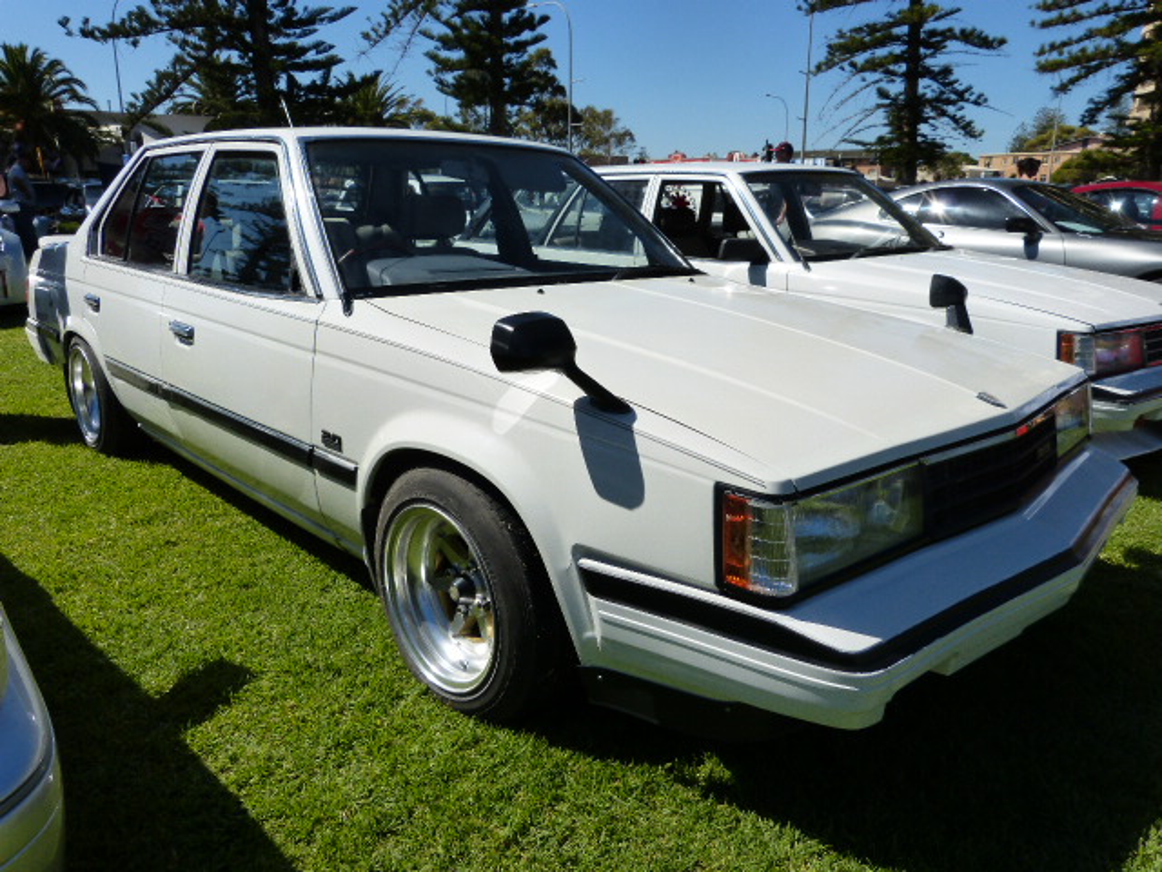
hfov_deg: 69.4
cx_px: 581
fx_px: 839
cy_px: 436
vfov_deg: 54.9
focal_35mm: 25
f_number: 4
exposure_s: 1/2000
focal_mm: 4.5
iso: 160
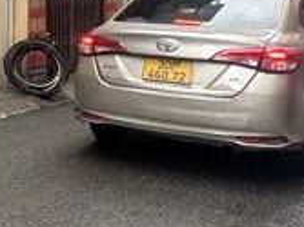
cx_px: -193
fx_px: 755
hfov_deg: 19.0
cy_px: -13
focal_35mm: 86
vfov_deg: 16.7
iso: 80
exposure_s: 1/99
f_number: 2.2
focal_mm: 2.22
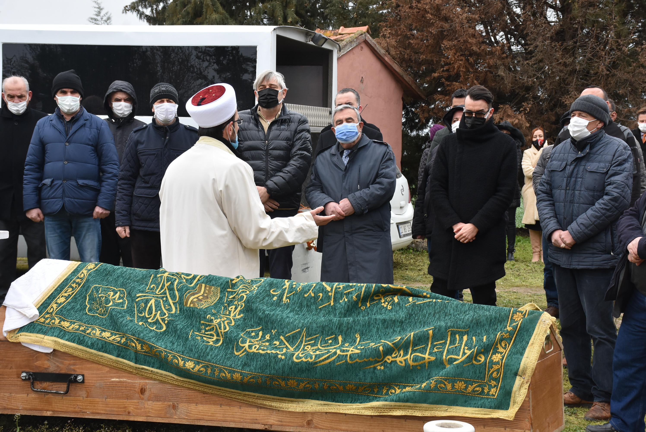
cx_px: 323
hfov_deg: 31.9
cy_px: 216
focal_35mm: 63
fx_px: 1131
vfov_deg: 21.6
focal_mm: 42
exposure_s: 1/500
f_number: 8
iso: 560
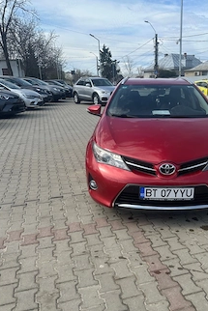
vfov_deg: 59.9
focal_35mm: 31
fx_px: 268
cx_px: 140
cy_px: 184
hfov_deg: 41.8
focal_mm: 6.86
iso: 80
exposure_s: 1/2882
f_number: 1.78
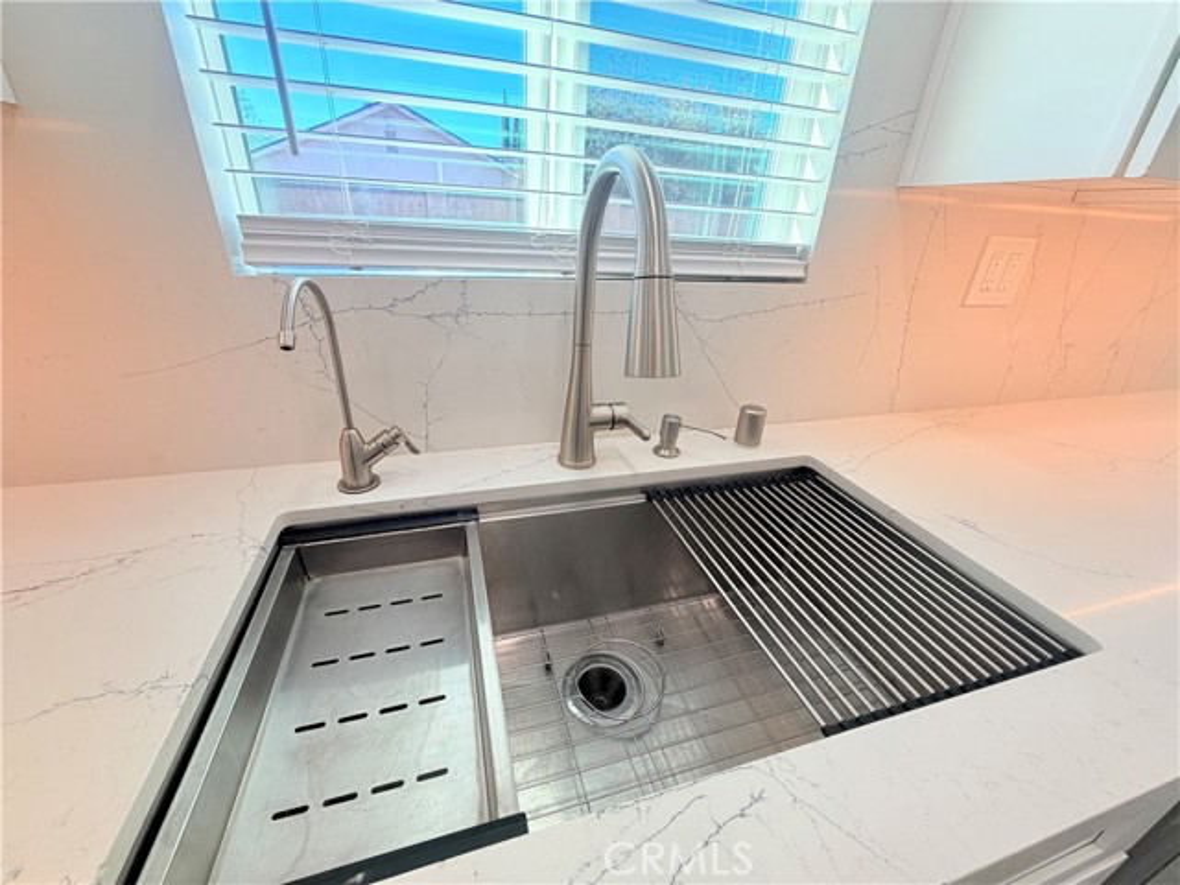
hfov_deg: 102.1
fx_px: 477
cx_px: 590
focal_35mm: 14
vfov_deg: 85.7
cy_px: 442
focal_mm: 2.22
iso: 40
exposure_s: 1/156
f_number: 2.2
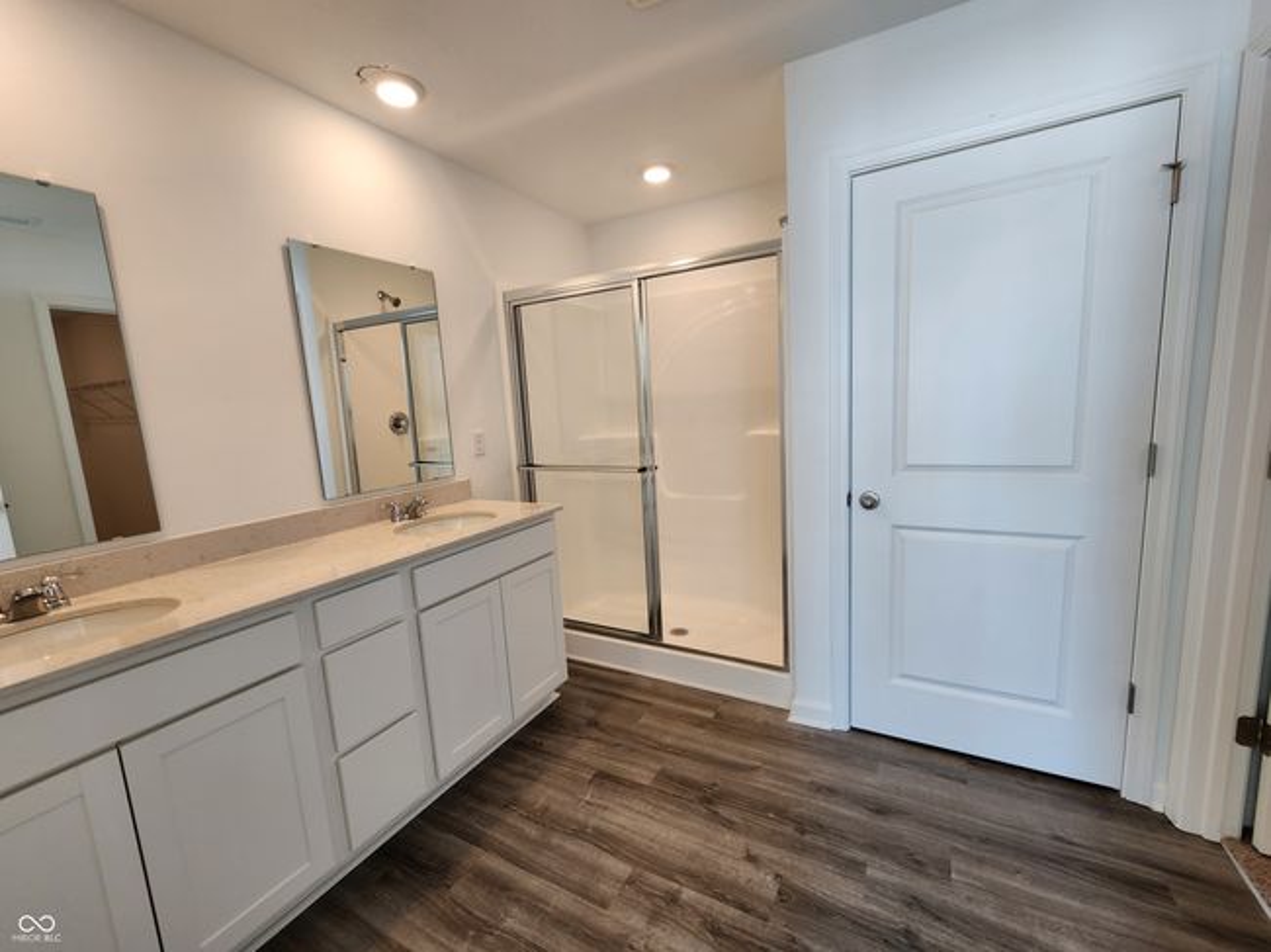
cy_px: 476
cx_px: 636
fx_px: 477
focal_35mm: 13
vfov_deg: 89.9
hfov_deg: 106.2
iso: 64
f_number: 2.2
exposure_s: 1/60
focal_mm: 2.2
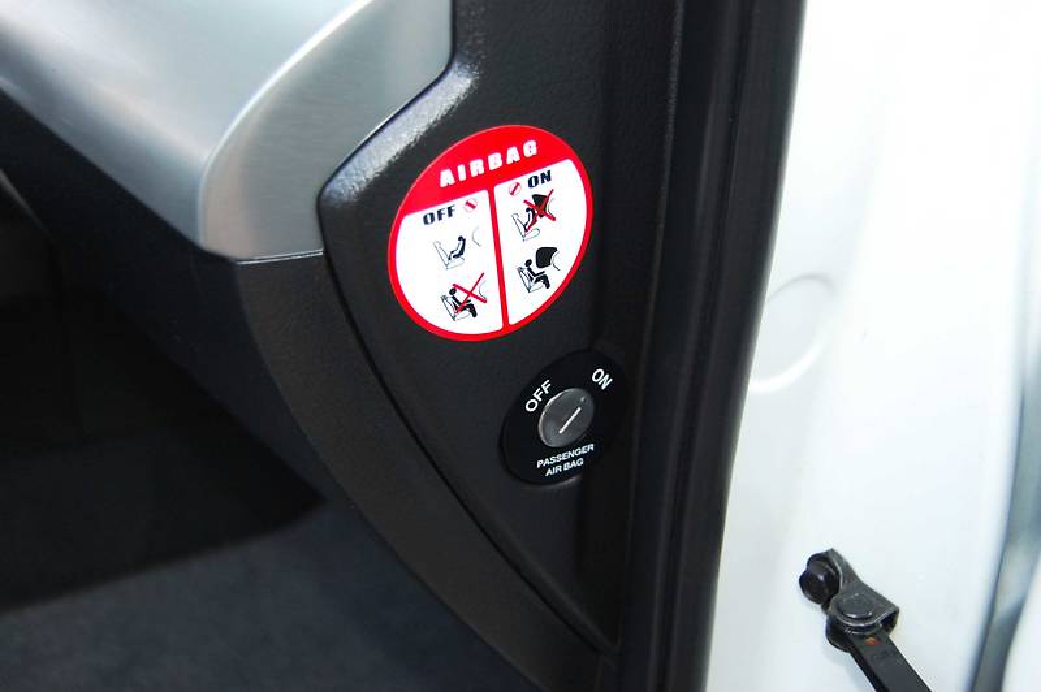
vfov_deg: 28.0
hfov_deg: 41.1
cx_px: 520
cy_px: 346
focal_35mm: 48
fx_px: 1387
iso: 400
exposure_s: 1/60
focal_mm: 32
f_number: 4.5
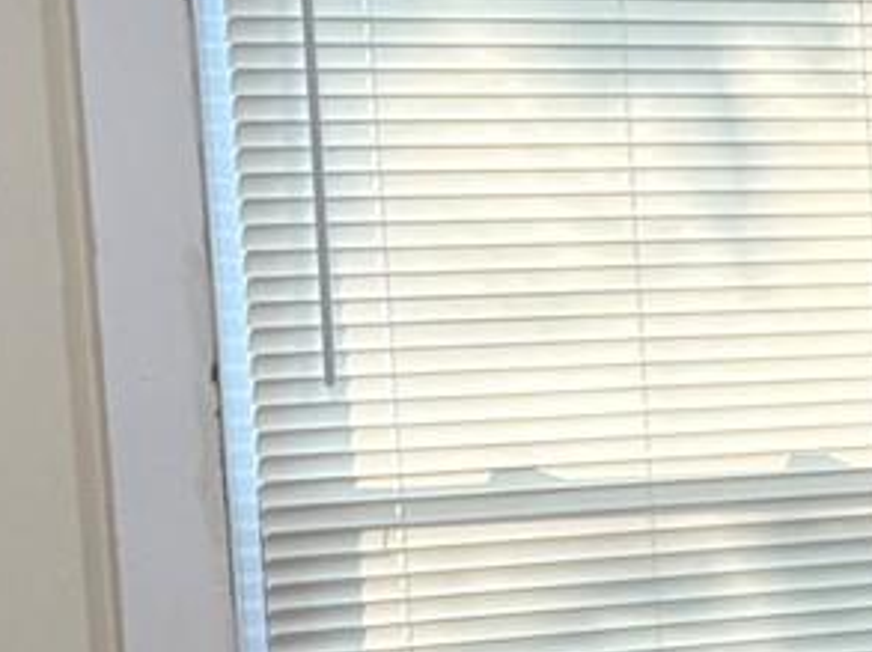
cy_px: 905
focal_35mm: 182
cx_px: 2056
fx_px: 4579
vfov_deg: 8.0
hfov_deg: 9.7
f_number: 1.6
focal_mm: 5.96
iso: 80
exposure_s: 1/60
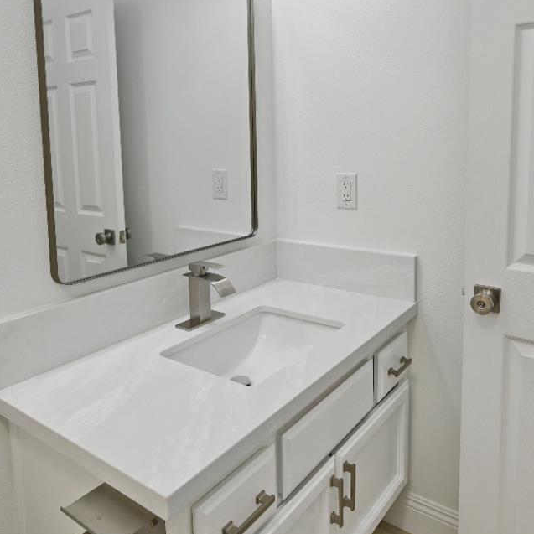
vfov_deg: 56.3
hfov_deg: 57.3
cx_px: 277
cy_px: 187
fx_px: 489
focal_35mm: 28
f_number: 5.6
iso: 200
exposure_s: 1/100
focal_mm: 14
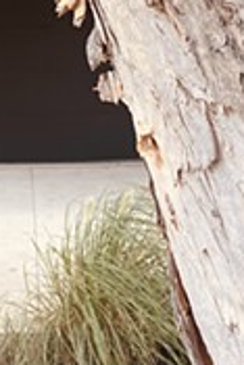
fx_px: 751
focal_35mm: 74
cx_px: -2
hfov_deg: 18.0
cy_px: -77
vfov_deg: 24.6
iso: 32
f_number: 1.8
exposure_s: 1/247
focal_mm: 4.2
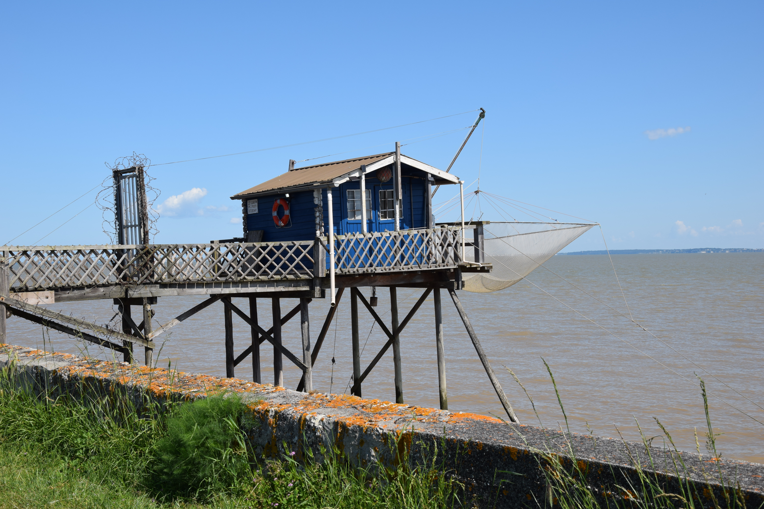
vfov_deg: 26.5
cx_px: 382
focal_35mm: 51
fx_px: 1082
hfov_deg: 38.9
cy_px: 254
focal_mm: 34
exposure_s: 1/400
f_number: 10
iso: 200
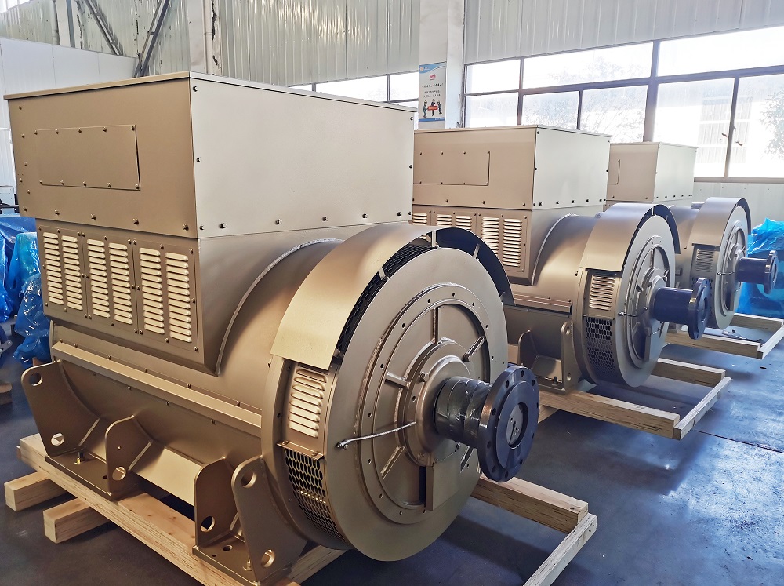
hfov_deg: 65.4
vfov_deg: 51.2
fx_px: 611
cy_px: 293
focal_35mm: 27
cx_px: 392
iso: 64
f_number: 1.8
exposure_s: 1/120
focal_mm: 5.58
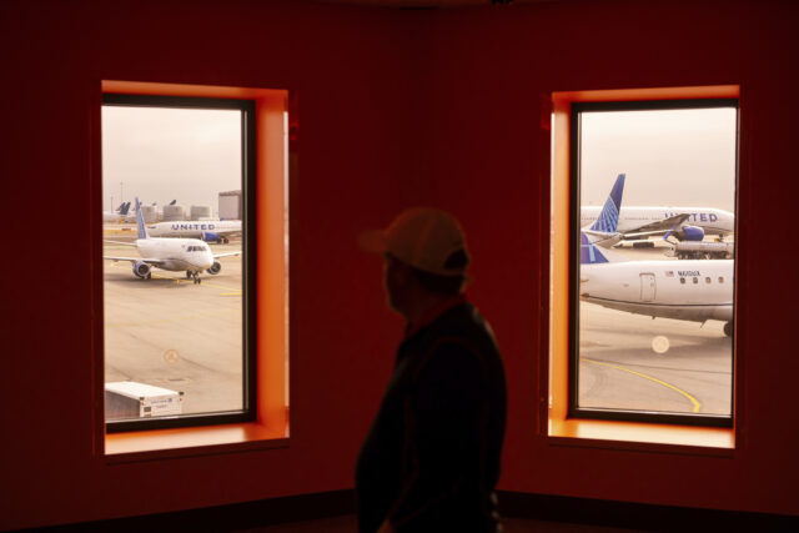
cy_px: 266
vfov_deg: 27.0
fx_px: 1110
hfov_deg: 39.6
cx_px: 400
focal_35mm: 50
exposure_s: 1/2000
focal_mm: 50
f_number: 3.3
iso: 800
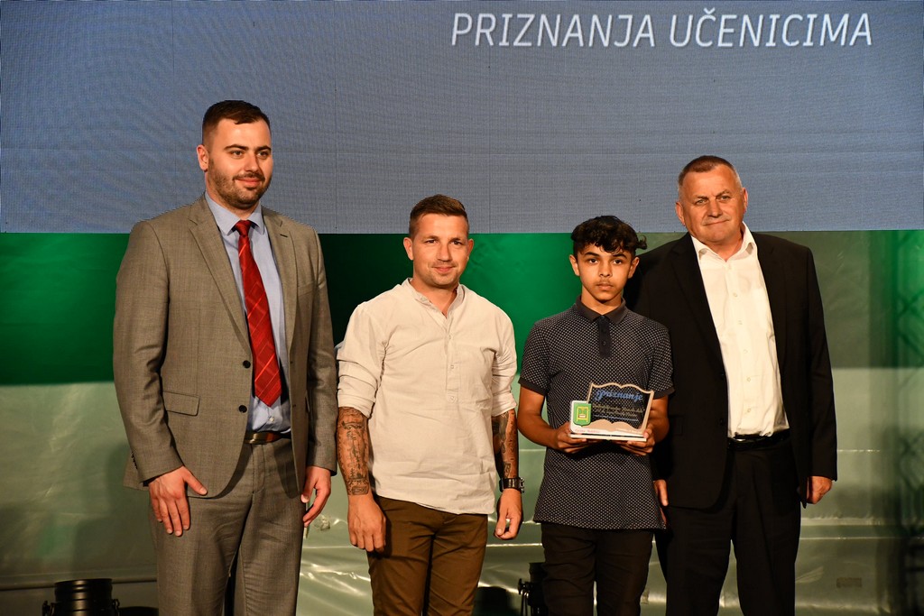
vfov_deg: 12.2
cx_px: 462
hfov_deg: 18.3
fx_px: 2875
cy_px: 308
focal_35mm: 112
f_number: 5
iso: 1800
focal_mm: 75
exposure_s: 1/250
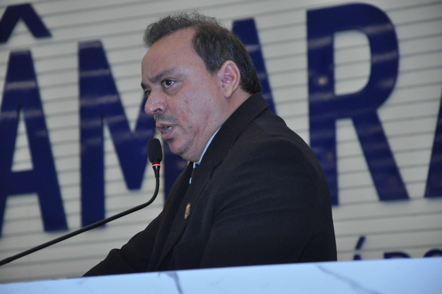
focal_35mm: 158
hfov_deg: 13.1
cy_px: 147
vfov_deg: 8.7
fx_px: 1931
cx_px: 221
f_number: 5.6
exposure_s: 1/160
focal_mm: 105
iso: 2000
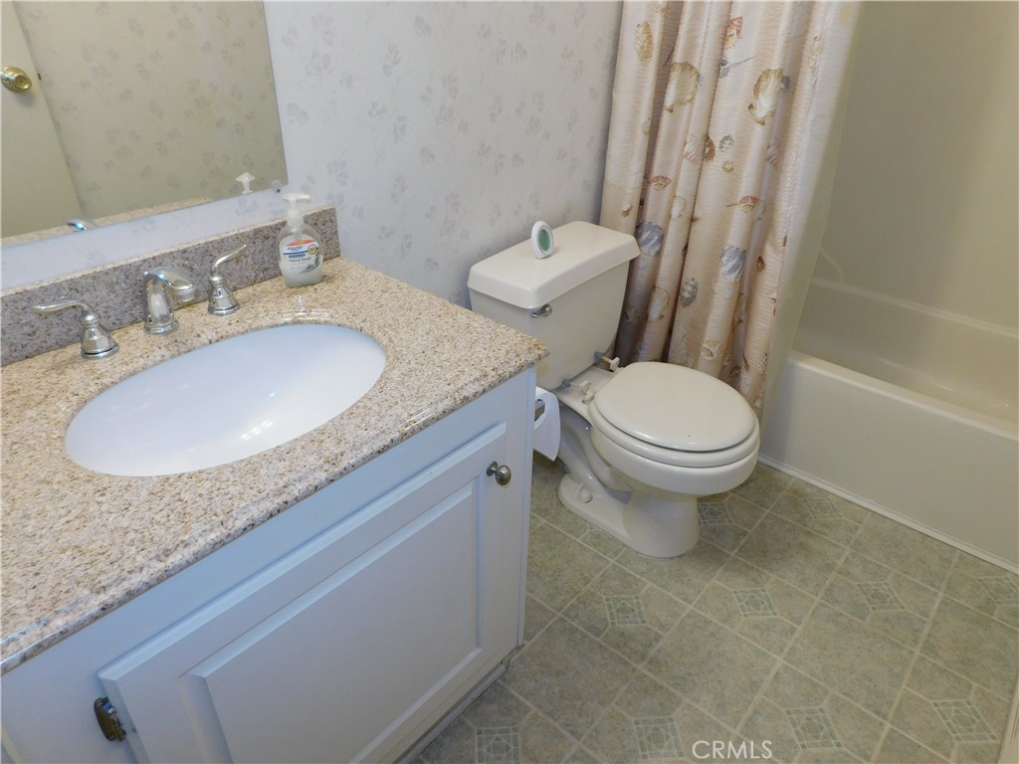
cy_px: 382
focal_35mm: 23
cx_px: 510
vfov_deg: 58.9
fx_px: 677
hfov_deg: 73.9
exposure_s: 1/40
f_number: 3
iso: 125
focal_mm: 4
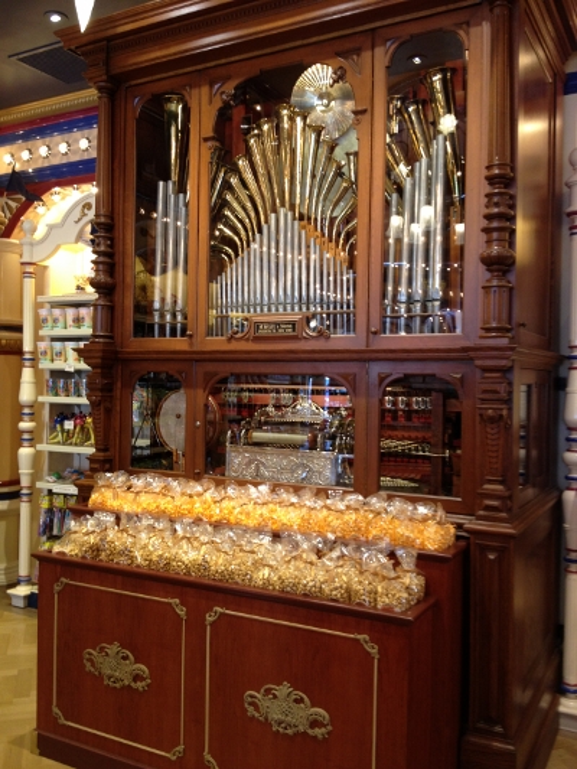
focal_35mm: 35
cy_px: 384
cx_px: 288
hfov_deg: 40.7
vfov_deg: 52.6
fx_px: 778
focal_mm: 4.28
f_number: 2.4
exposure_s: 1/20
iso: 100
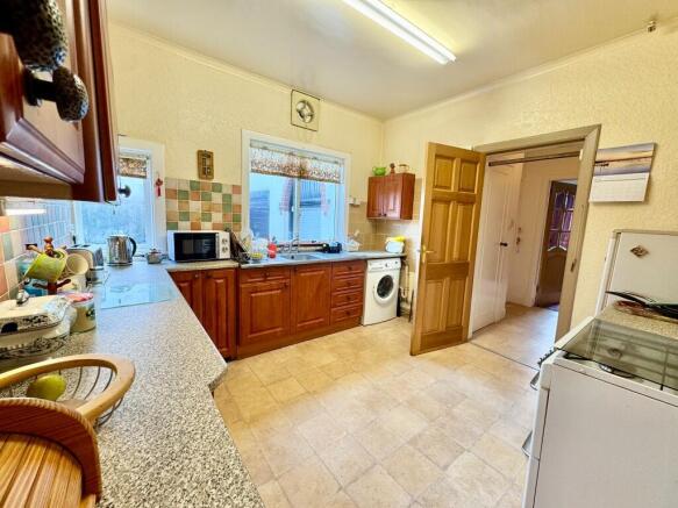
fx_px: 274
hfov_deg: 102.1
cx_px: 339
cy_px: 254
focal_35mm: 14
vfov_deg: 85.7
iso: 100
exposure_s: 1/100
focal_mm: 2.22
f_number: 2.2
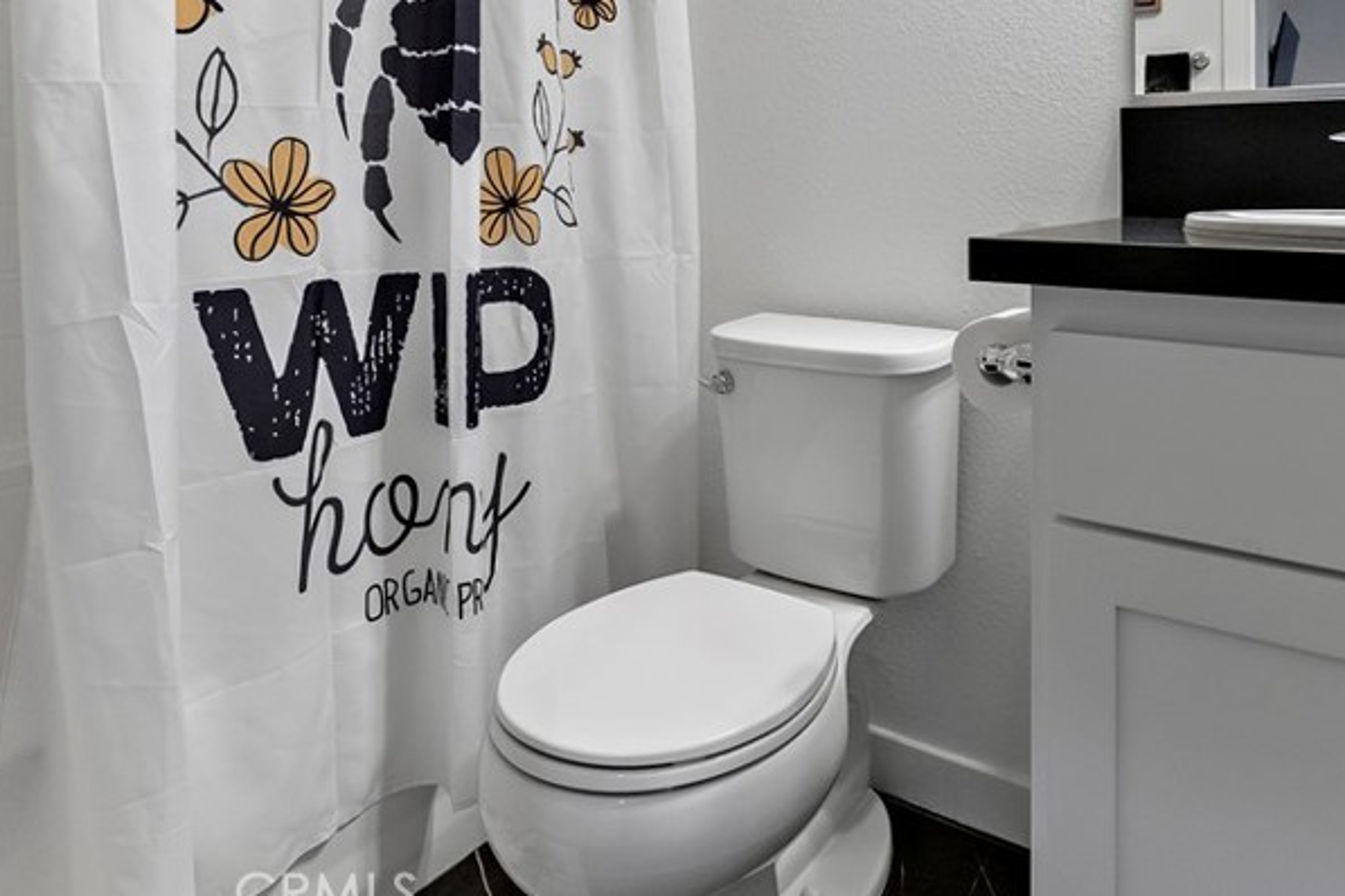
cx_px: 777
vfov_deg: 49.4
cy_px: 156
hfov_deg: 73.3
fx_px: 897
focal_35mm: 24
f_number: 4
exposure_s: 1/160
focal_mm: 14
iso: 1250
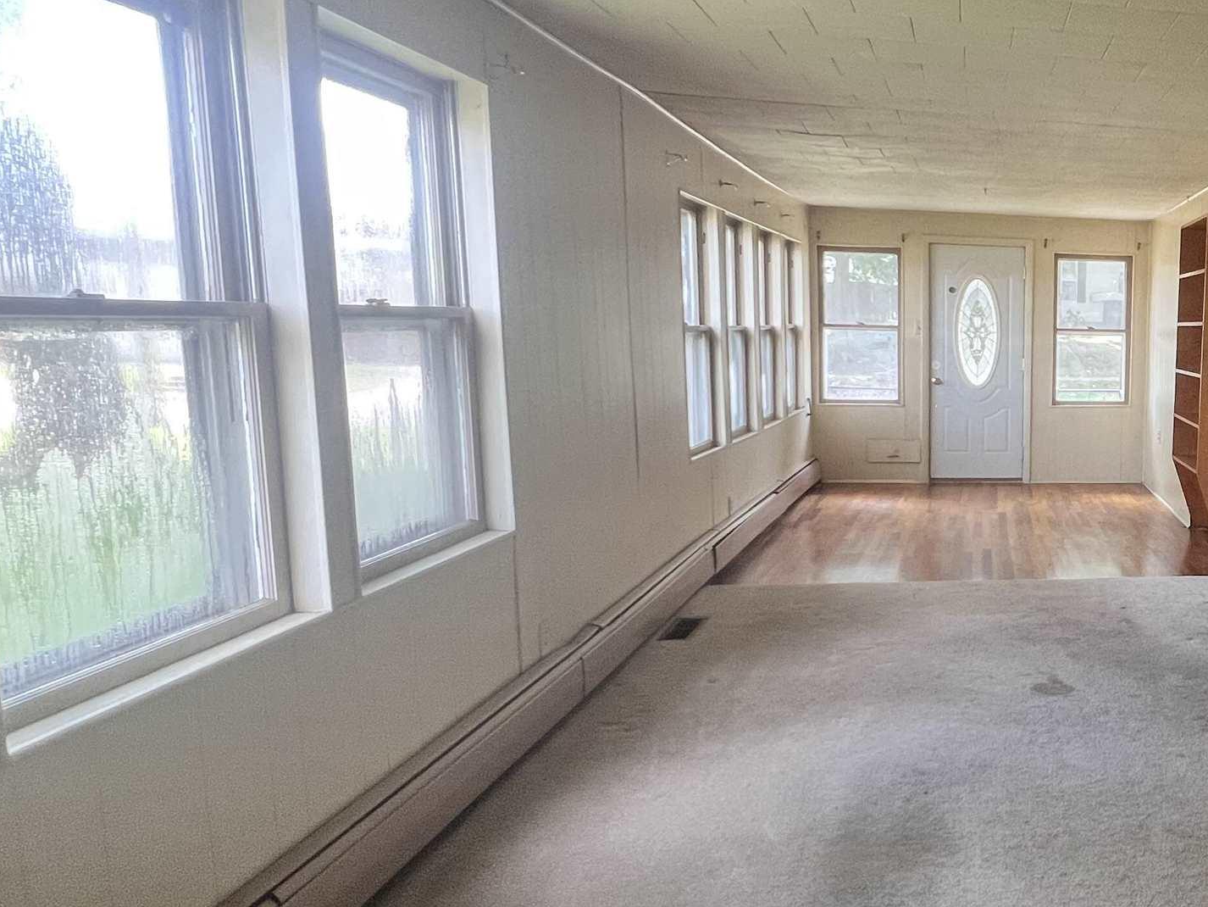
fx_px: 977
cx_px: 1161
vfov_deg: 49.8
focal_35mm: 28
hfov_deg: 52.7
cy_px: 460
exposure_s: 1/99
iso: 125
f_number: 1.8
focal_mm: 1.57
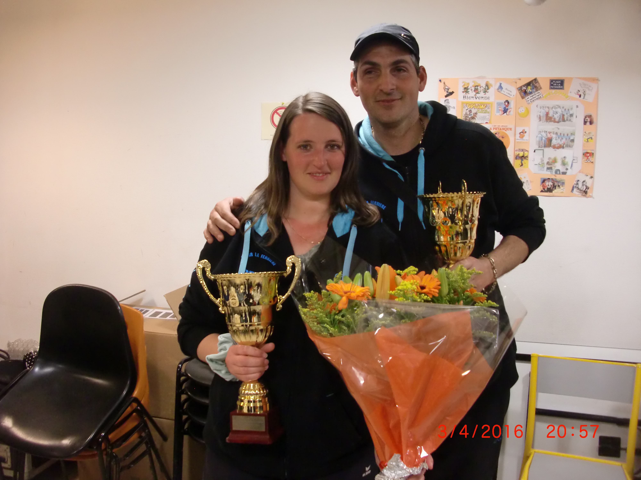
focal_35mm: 36
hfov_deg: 51.4
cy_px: 240
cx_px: 320
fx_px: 667
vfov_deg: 39.7
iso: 400
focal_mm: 6.3
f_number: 2.8
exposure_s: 1/25
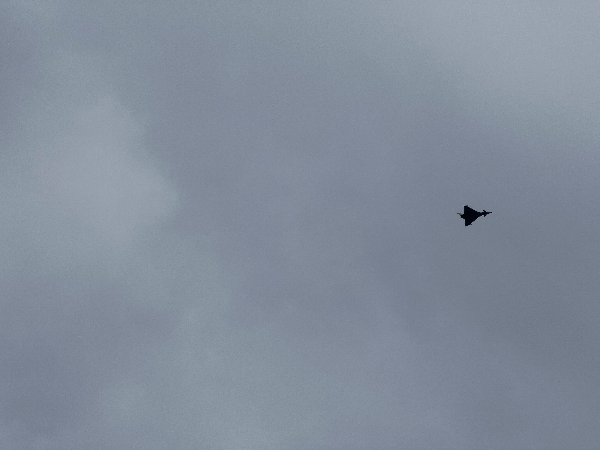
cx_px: 300
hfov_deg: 25.3
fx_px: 1335
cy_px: 225
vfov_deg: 19.1
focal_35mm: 77
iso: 32
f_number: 2.8
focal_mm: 9
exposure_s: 1/1698
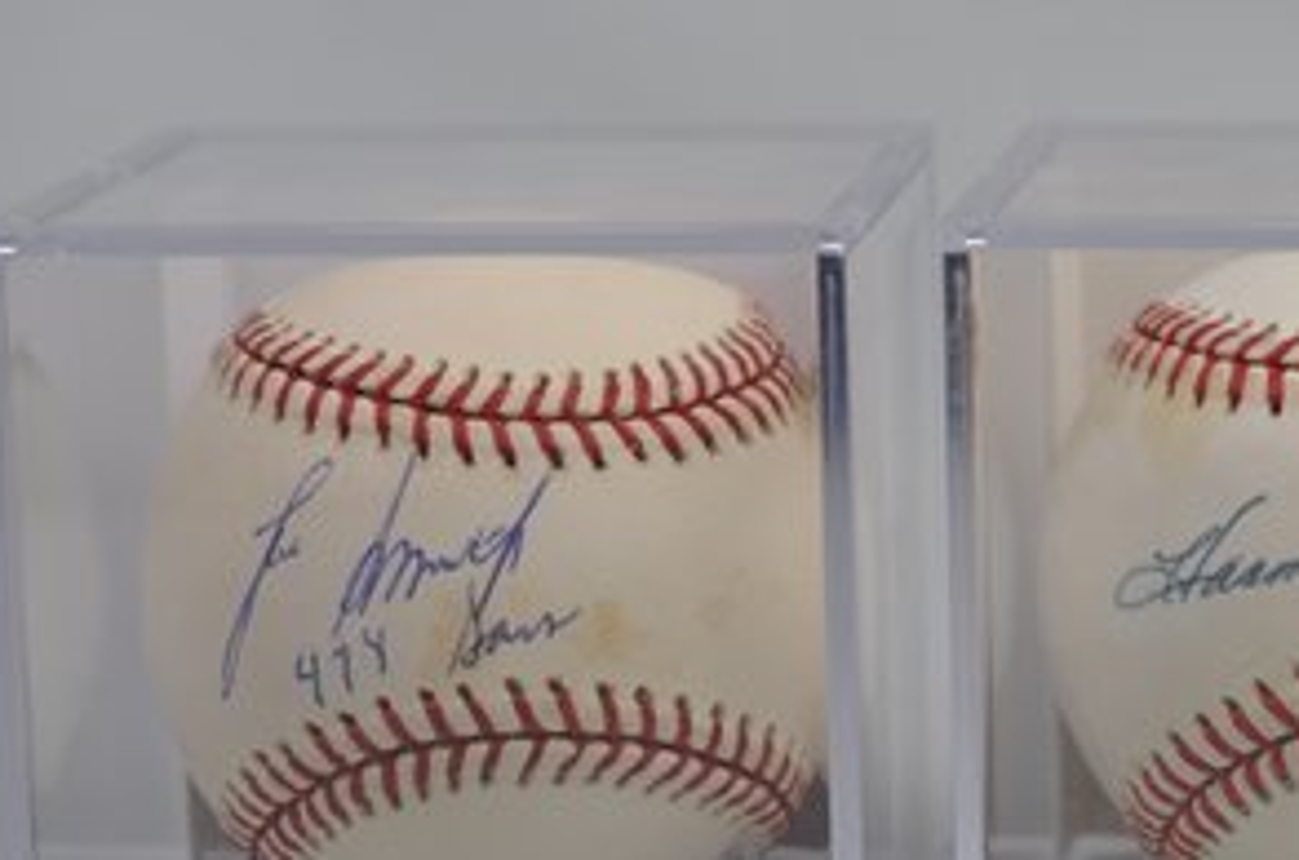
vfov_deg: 9.3
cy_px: 587
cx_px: 1374
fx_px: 5257
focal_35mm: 146
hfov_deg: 13.8
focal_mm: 40
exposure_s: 1/100
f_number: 4.5
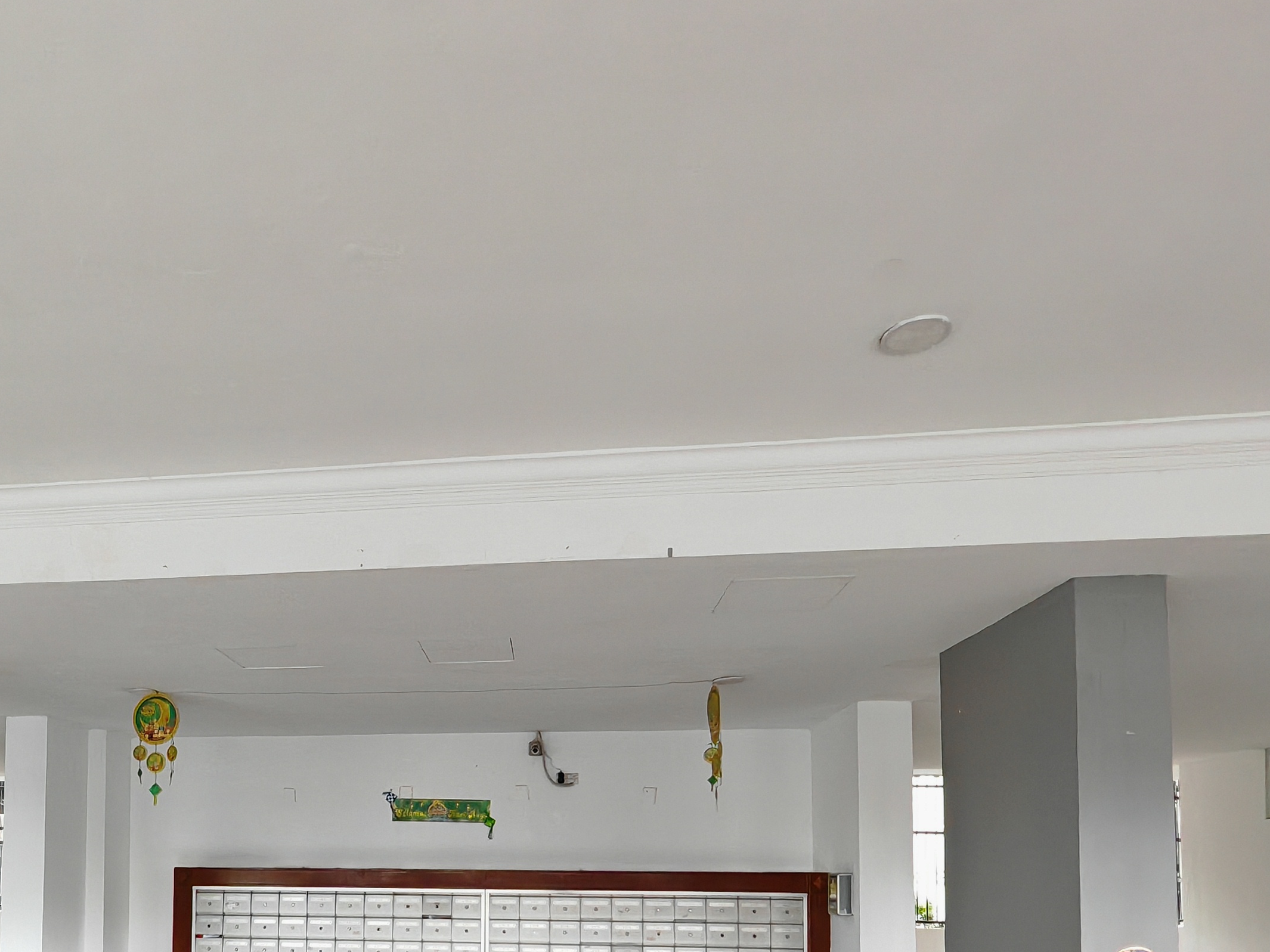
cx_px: 423
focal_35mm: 25
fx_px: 917
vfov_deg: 49.7
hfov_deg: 67.5
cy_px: 833
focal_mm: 1.82
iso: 1000
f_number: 2
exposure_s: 1/33
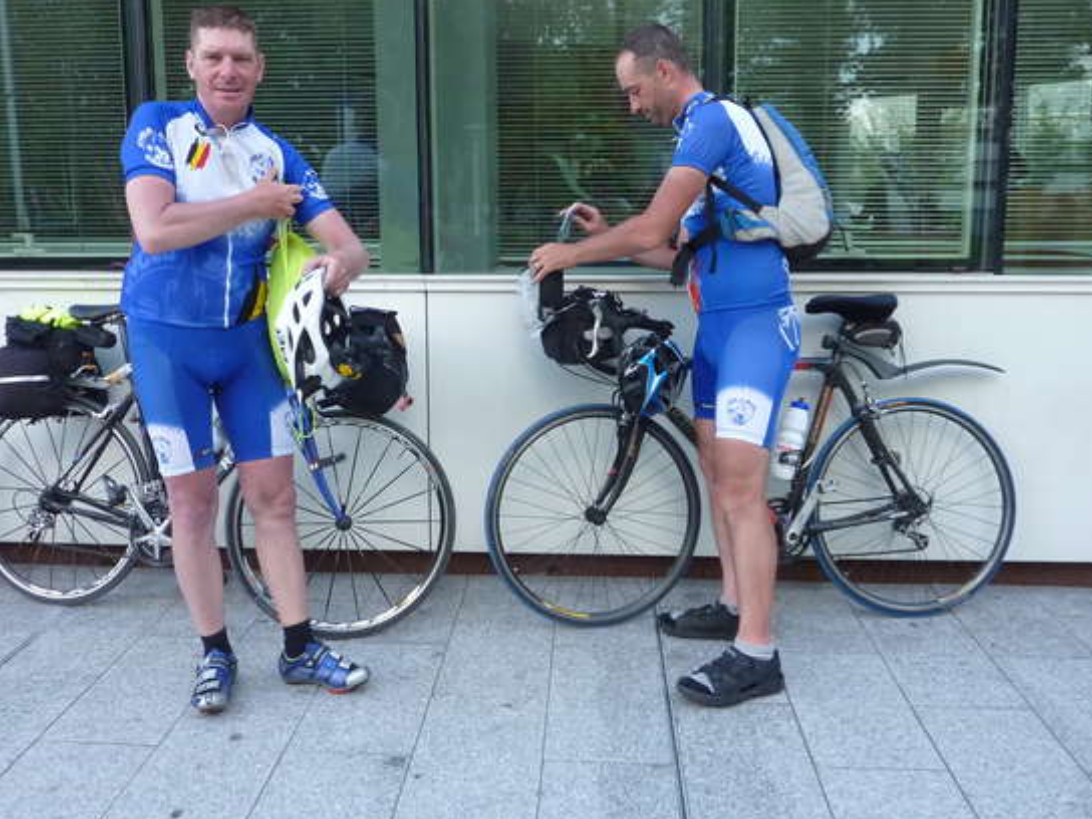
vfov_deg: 44.1
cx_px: 536
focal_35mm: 32
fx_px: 1009
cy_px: 381
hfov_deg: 56.8
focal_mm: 4.1
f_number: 3.5
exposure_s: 1/125
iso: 200
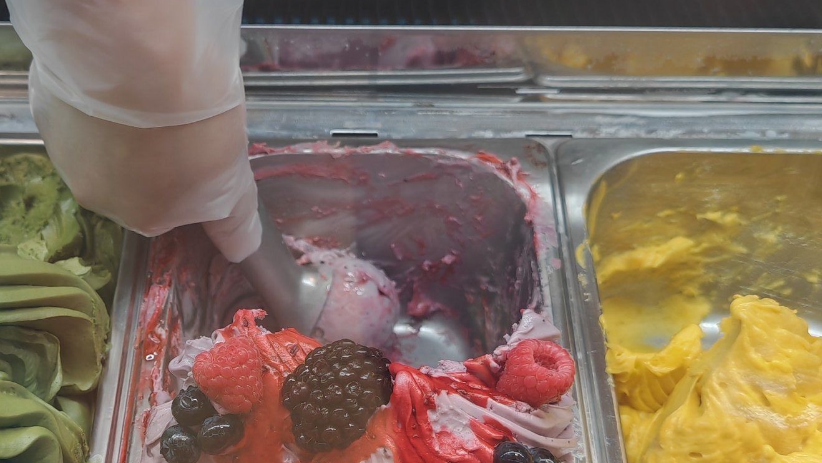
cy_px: 314
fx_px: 1330
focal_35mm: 61
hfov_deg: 34.1
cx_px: 289
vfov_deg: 19.7
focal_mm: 7.62
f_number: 1.6
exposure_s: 1/222
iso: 50
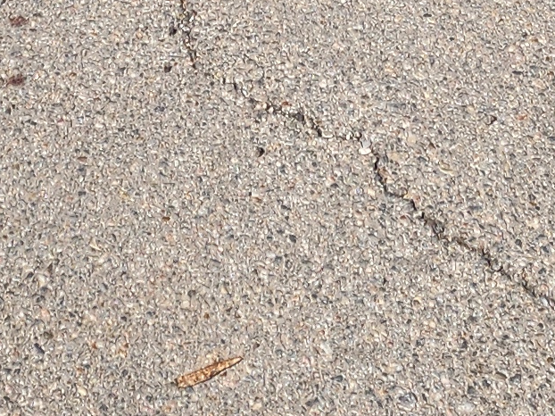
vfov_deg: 8.6
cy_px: -763
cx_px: 281
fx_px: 2372
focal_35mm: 148
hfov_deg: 13.3
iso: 12
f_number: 1.8
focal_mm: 6.4
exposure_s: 1/850
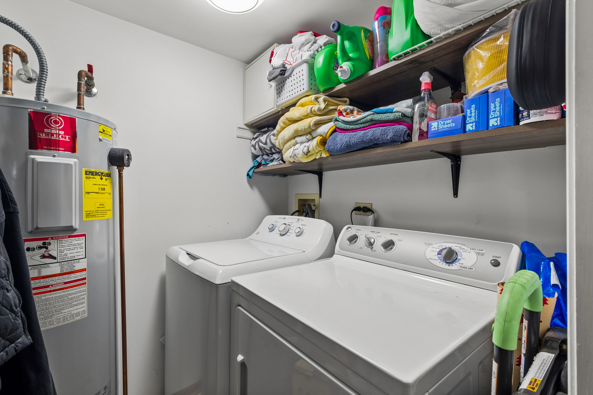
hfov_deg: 100.4
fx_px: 247
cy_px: 198
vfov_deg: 77.3
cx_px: 296
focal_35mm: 15
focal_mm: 10
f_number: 8
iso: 250
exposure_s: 1/13
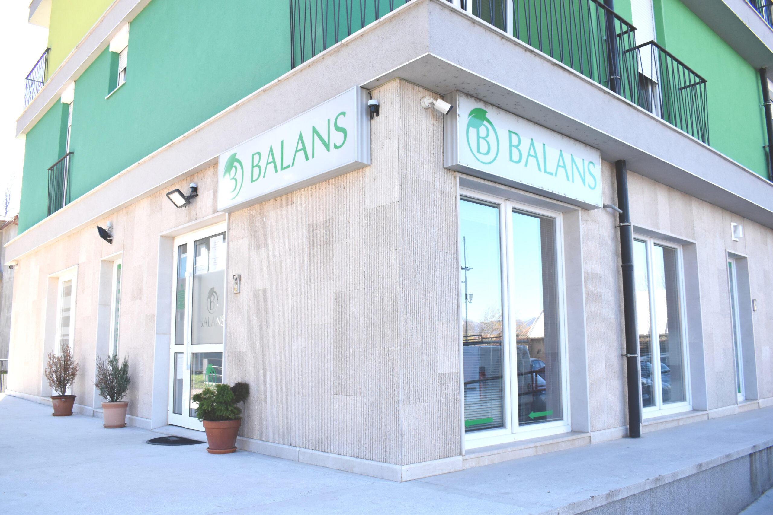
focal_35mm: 30
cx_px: 386
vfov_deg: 43.6
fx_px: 644
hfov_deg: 61.9
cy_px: 258
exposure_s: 1/800
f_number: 5.6
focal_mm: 20
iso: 800
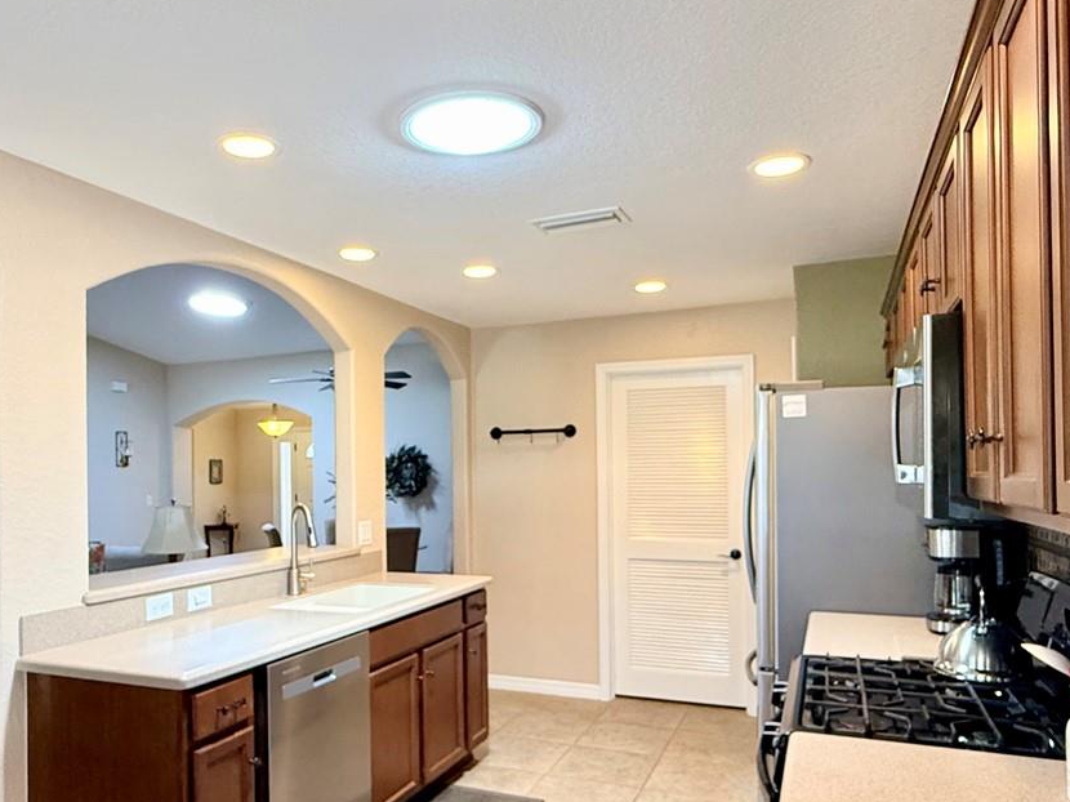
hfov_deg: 65.0
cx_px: 460
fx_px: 834
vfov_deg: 51.1
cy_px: 465
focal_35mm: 27
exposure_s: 1/78
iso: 400
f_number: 2.2
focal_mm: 2.22
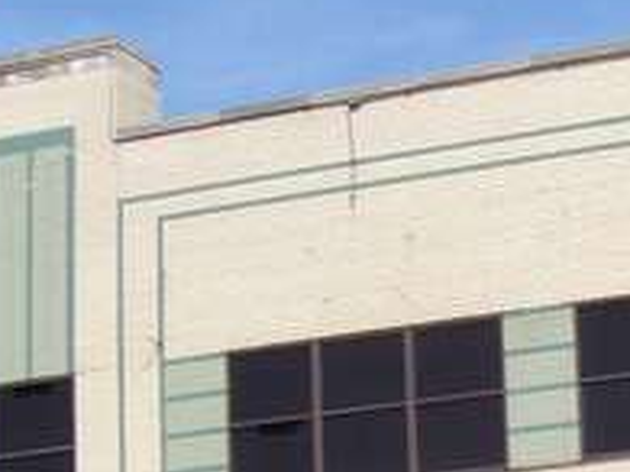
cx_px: 737
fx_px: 2437
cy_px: 475
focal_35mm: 134
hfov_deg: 14.3
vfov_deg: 11.0
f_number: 5.1
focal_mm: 5.6
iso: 80
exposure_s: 1/484
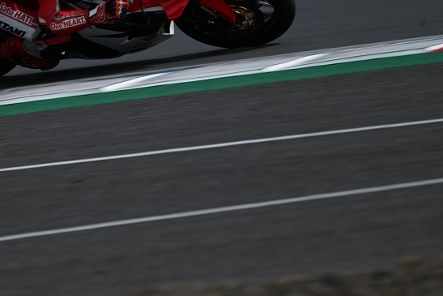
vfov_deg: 1.4
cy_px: 55
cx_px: 91
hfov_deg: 2.1
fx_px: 12222
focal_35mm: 993
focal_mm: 600
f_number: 6.3
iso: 125
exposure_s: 1/800
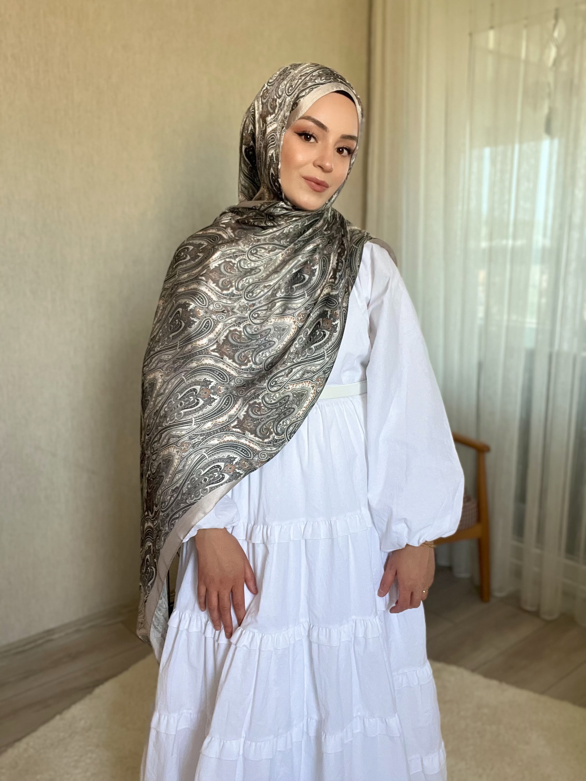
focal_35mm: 30
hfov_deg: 46.8
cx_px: 293
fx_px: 677
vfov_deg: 60.0
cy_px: 390
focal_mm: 2.71
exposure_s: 1/60
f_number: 2.2
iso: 125
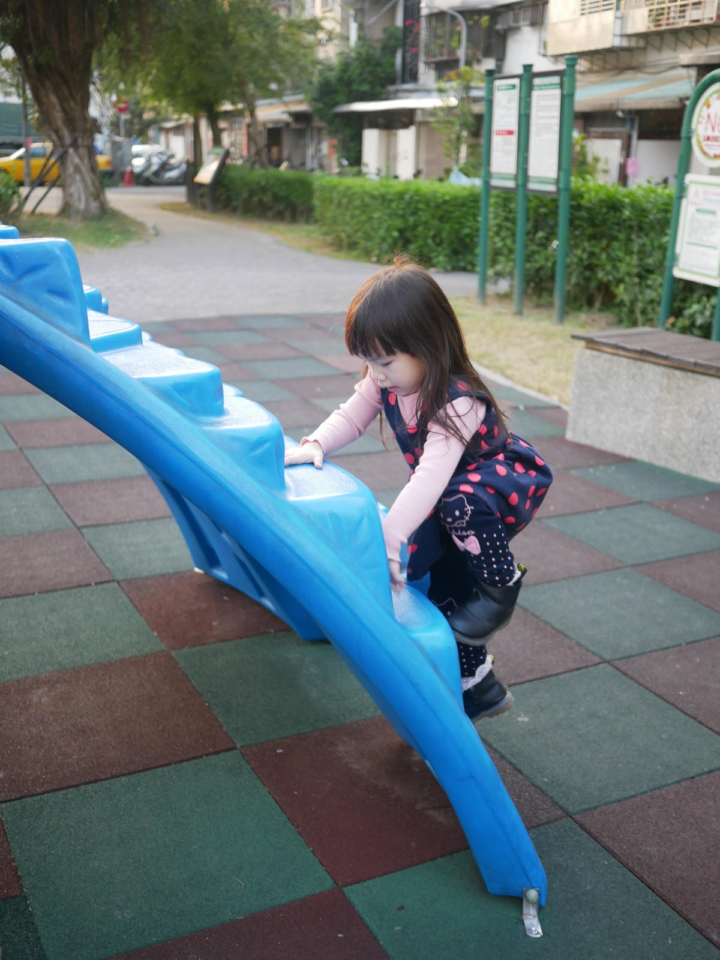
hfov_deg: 36.0
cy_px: 480
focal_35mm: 40
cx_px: 360
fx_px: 1109
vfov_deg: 46.8
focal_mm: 20
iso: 200
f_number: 2
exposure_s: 1/125
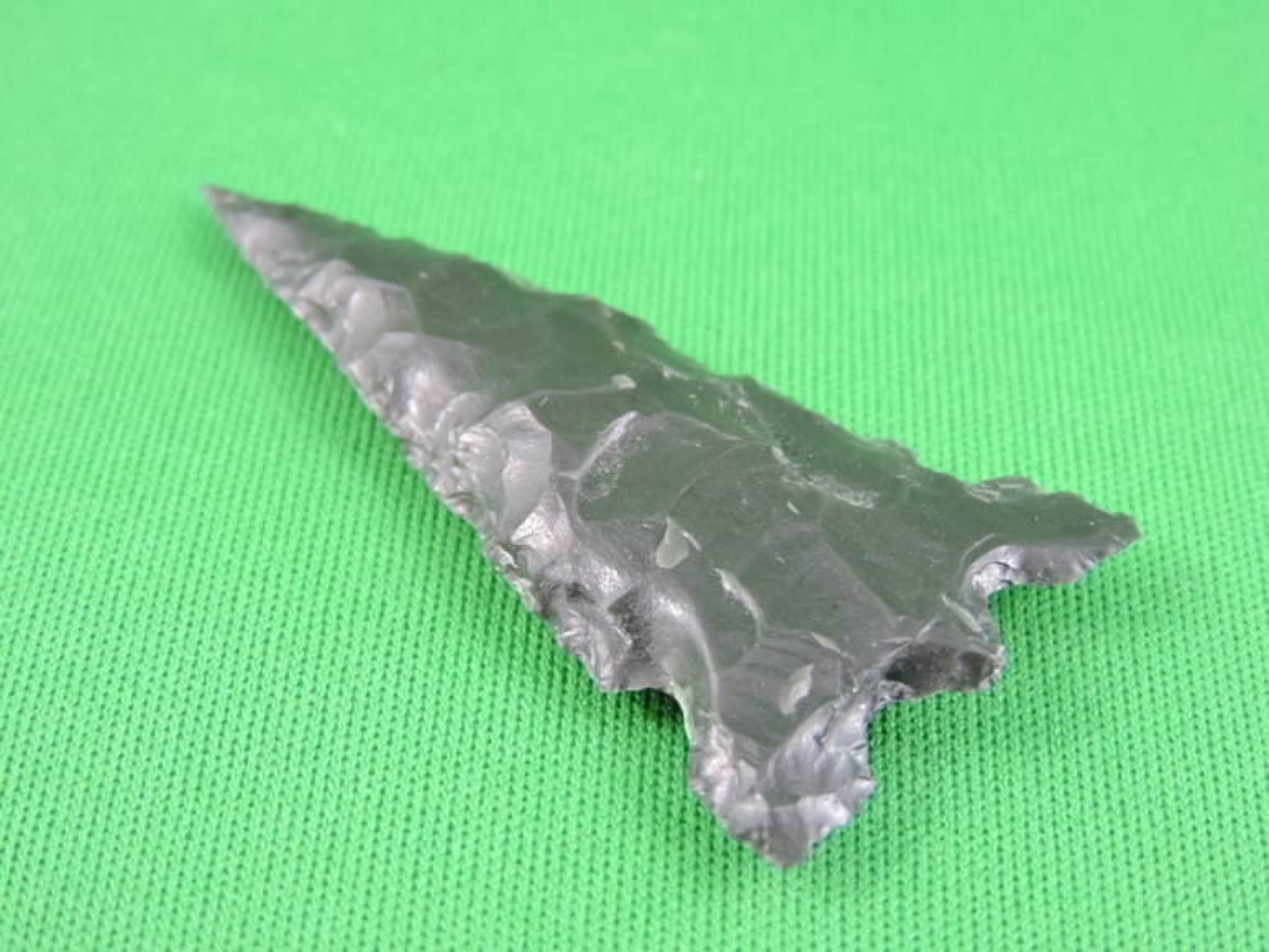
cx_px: 634
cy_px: 476
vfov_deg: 22.6
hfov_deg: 29.8
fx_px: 2383
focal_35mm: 65
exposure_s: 1/60
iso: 800
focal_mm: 11.6
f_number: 4.2
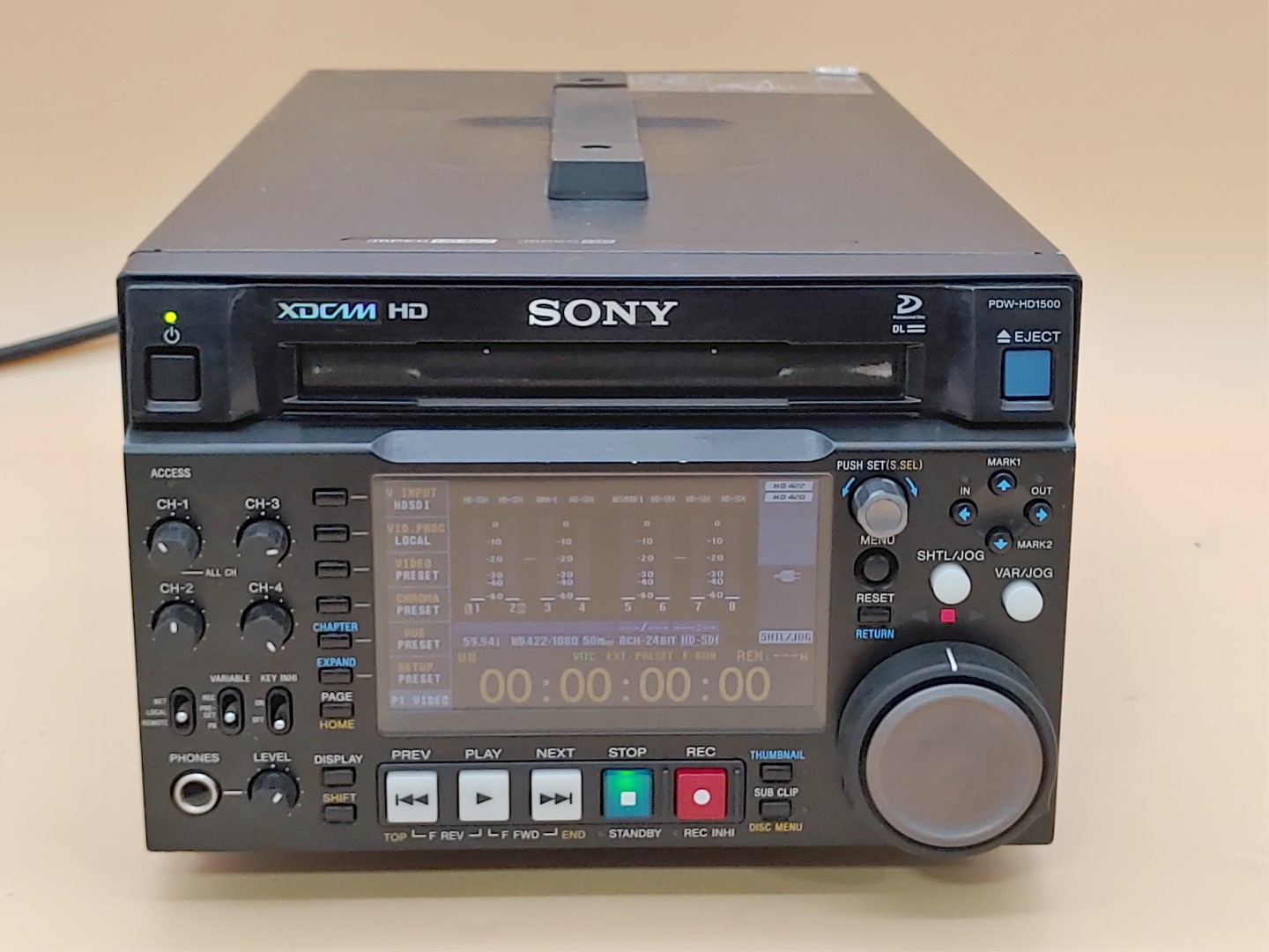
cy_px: 476
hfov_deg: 31.2
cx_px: 634
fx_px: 2273
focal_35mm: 62
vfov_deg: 23.7
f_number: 1.8
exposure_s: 1/60
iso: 50
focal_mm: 4.36
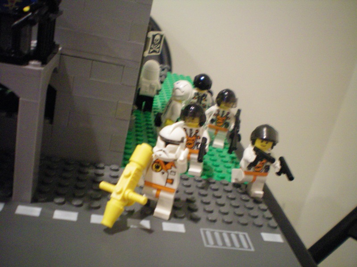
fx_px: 392
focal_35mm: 38
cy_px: 134
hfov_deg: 49.0
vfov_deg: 37.7
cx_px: 178
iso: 400
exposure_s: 1/13
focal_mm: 6.3
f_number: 3.1
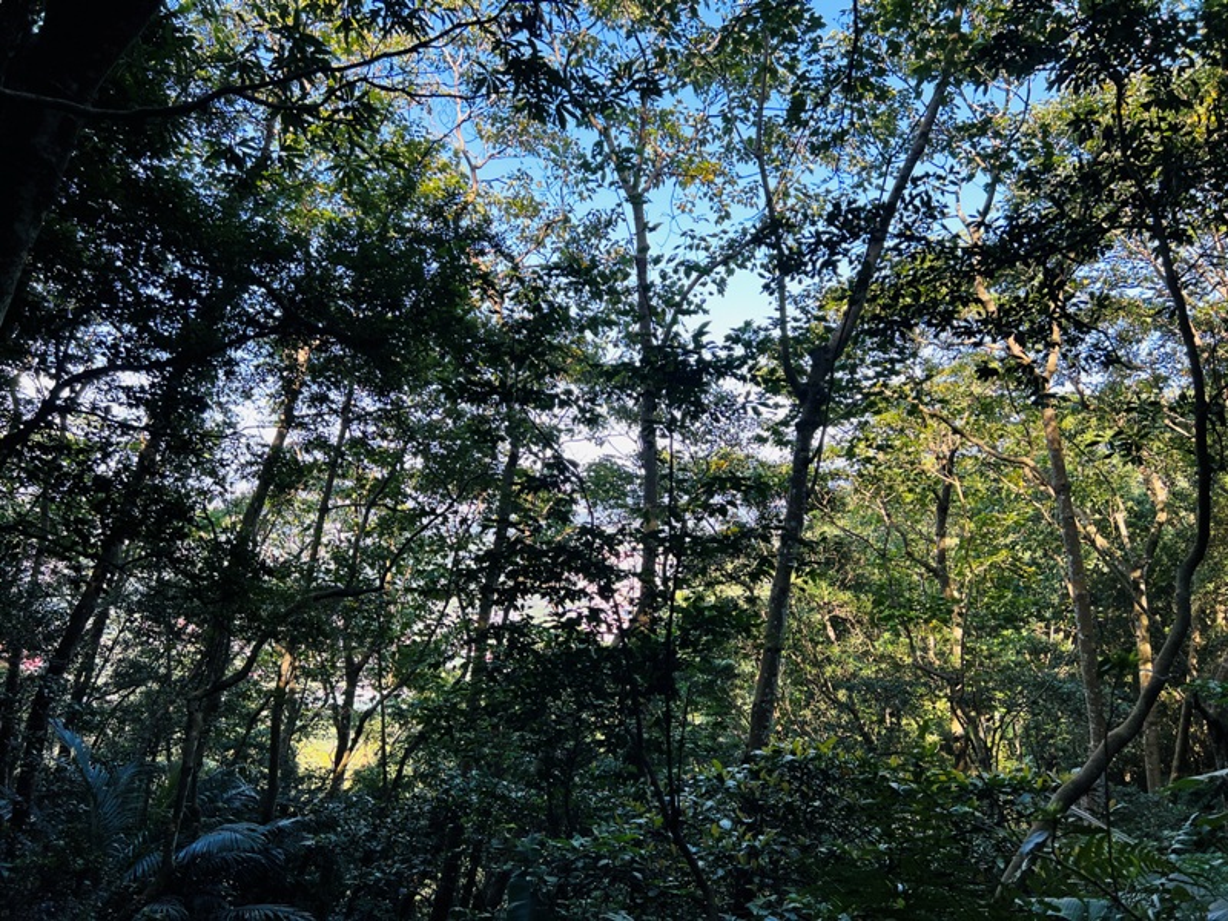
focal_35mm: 26
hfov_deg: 67.3
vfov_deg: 53.1
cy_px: 460
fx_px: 922
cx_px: 614
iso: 50
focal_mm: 5.7
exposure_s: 1/349
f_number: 1.5
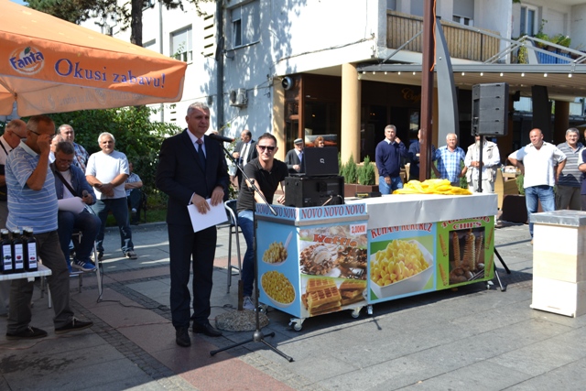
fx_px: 586
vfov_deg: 36.9
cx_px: 293
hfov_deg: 53.1
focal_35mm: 36
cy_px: 196
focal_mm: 24
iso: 100
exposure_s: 1/200
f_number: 7.1
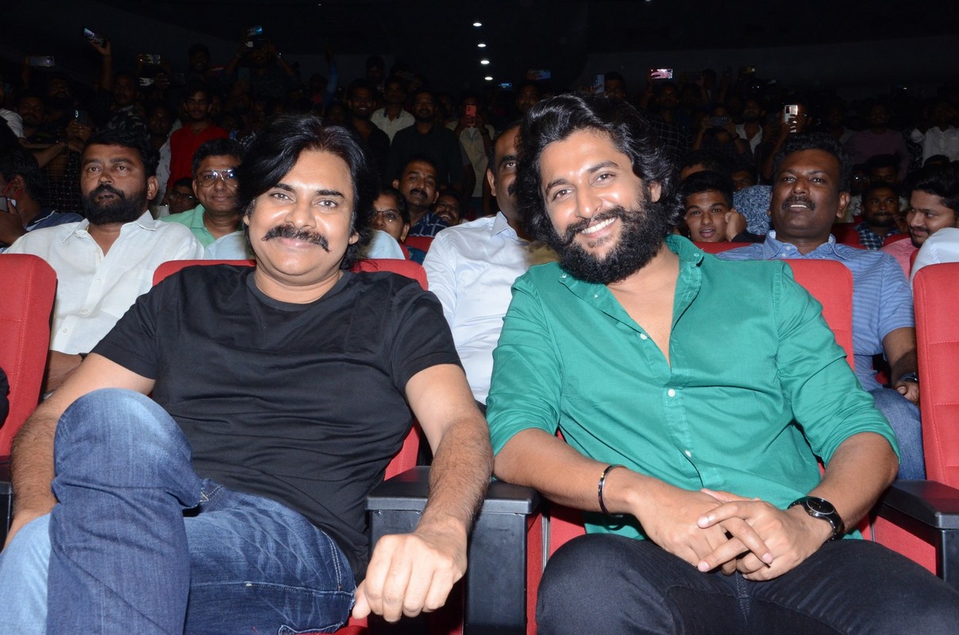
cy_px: 318
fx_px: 1037
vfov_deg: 34.1
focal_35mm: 39
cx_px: 480
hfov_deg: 49.6
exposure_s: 1/125
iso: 1250
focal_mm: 26
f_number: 13
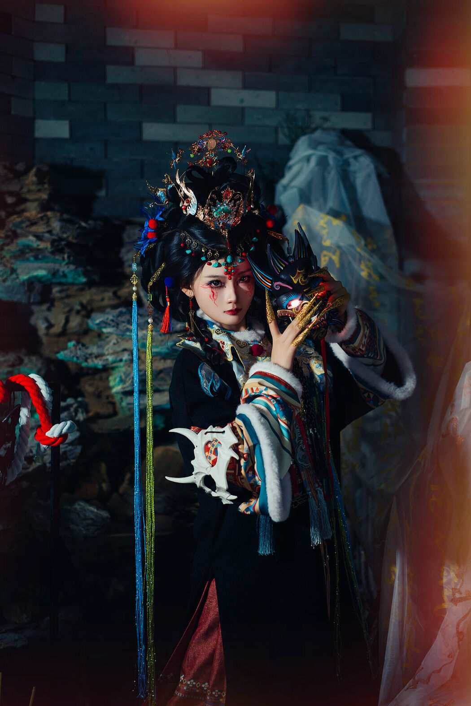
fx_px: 981
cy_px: 353
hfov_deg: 27.0
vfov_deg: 39.6
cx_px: 236
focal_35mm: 50
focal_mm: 50
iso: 250
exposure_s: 1/160
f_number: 2
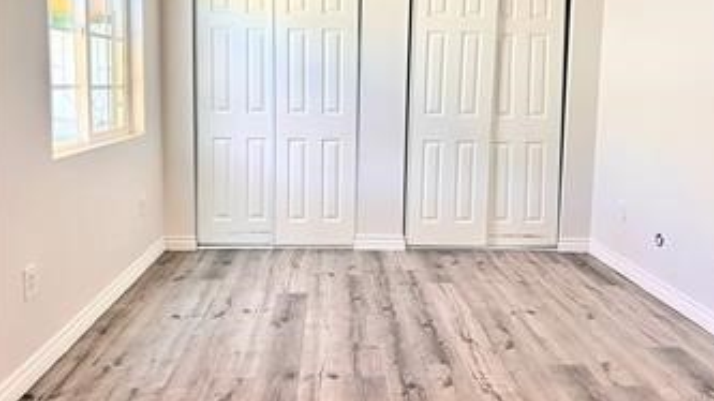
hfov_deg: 66.1
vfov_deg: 39.6
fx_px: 549
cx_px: 357
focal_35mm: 29
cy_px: 131
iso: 100
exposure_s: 1/120
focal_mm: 5.7
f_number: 1.5
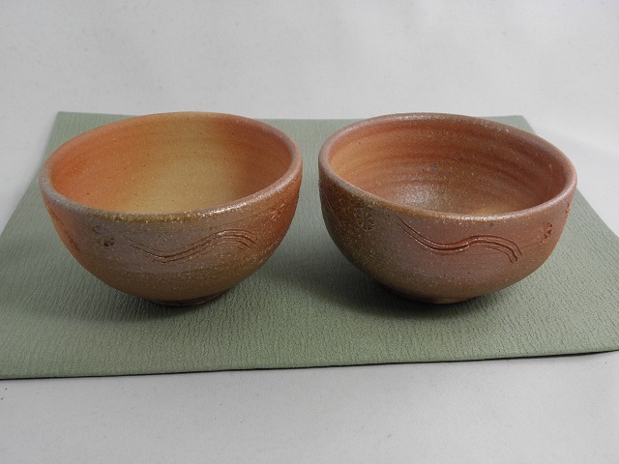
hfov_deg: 44.8
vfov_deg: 34.3
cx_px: 310
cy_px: 232
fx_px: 751
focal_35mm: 42
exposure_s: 1/30
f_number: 3.3
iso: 125
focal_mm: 7.59
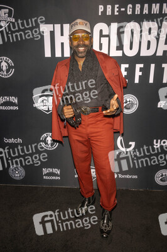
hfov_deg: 47.9
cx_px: 84
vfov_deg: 67.4
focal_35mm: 27
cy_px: 126
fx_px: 188
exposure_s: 1/200
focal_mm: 27
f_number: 5.6
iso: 800
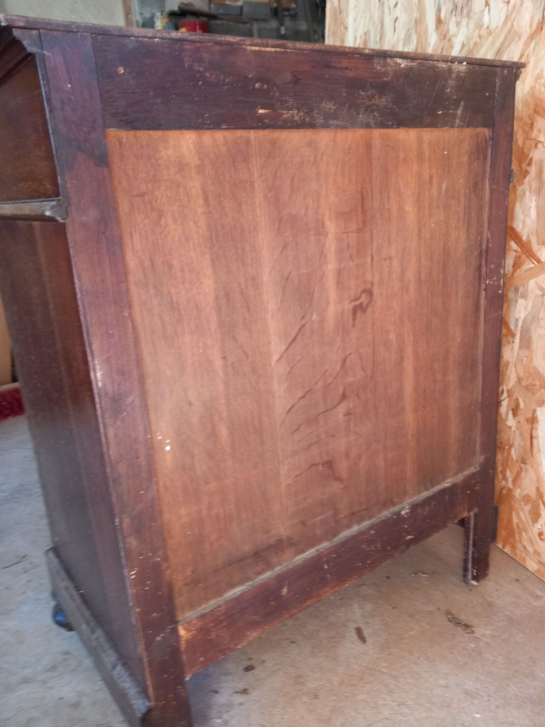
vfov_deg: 65.3
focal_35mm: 27
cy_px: 364
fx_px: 567
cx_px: 272
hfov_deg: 51.4
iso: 250
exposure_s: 1/33.3
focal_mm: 4
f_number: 1.8
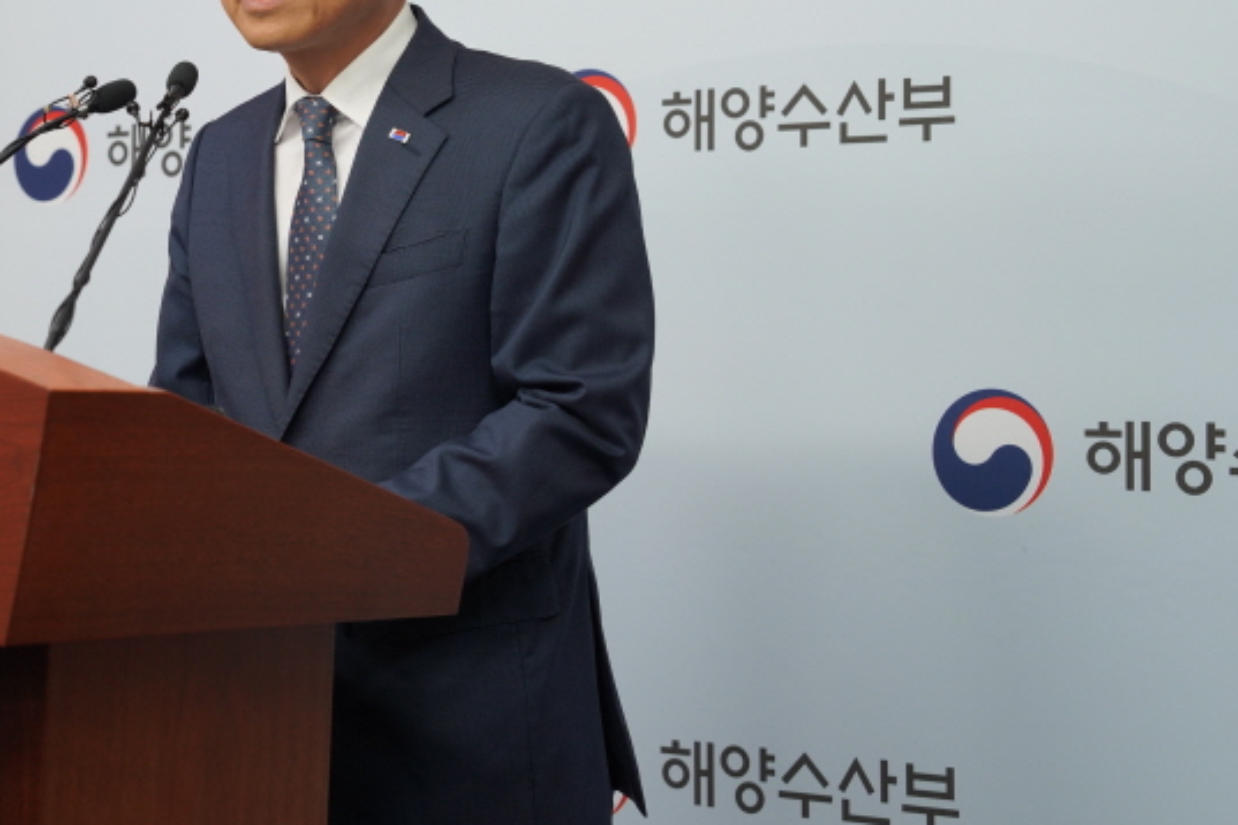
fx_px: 3267
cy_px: 203
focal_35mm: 95
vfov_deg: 14.3
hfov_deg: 21.1
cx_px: 189
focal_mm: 51
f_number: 4
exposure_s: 1/160
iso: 320
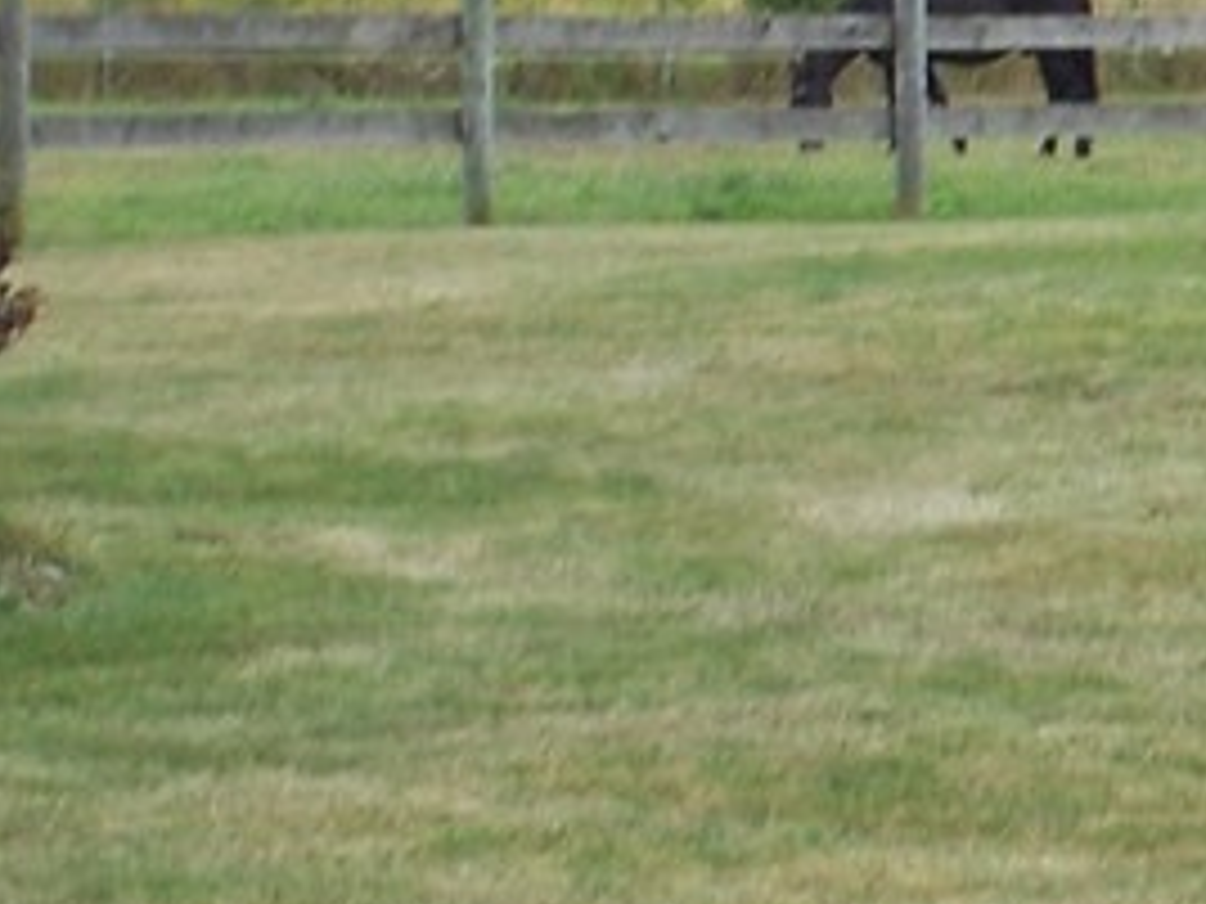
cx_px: 1467
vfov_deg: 6.4
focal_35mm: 233
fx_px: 8118
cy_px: 36
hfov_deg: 8.4
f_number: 4.1
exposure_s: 1/80
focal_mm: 9.9
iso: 64
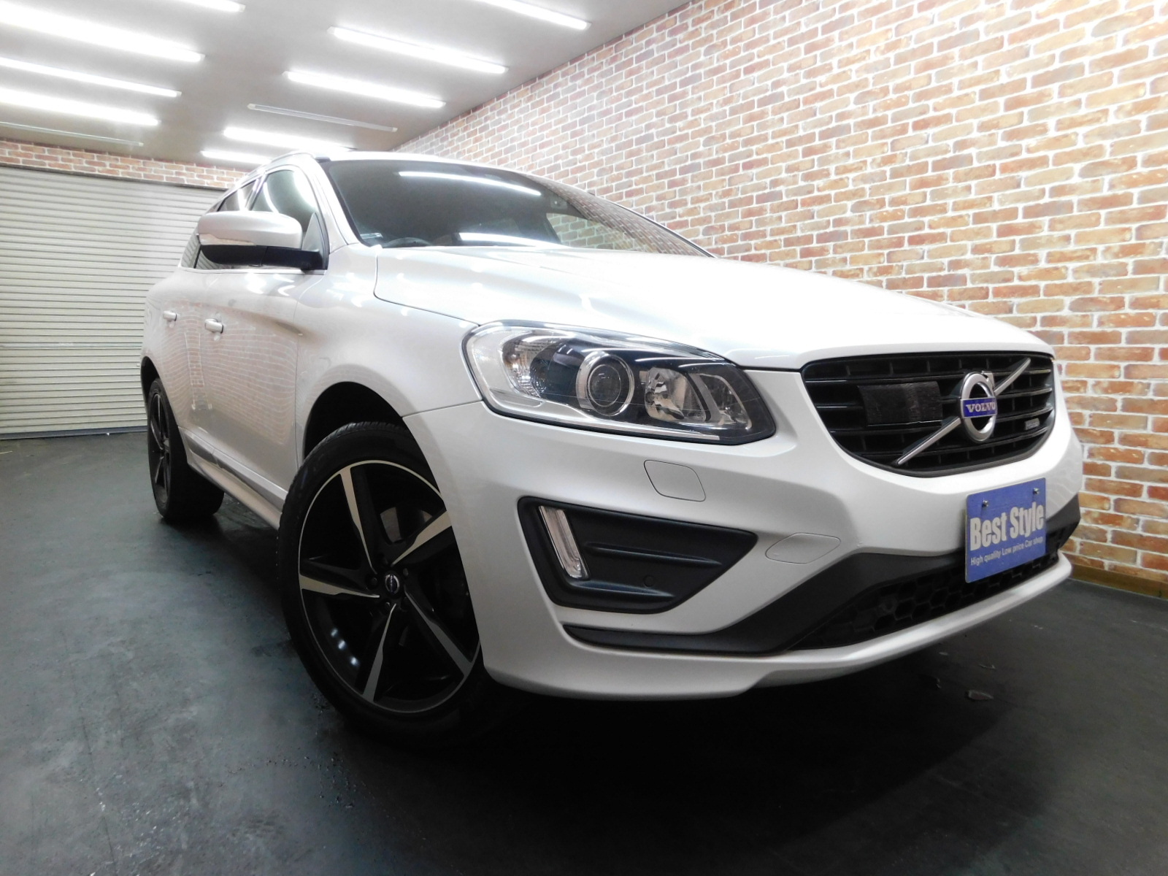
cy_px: 438
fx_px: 776
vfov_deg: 58.9
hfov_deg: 73.9
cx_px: 584
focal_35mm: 23
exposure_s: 1/30
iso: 320
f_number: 3
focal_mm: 4
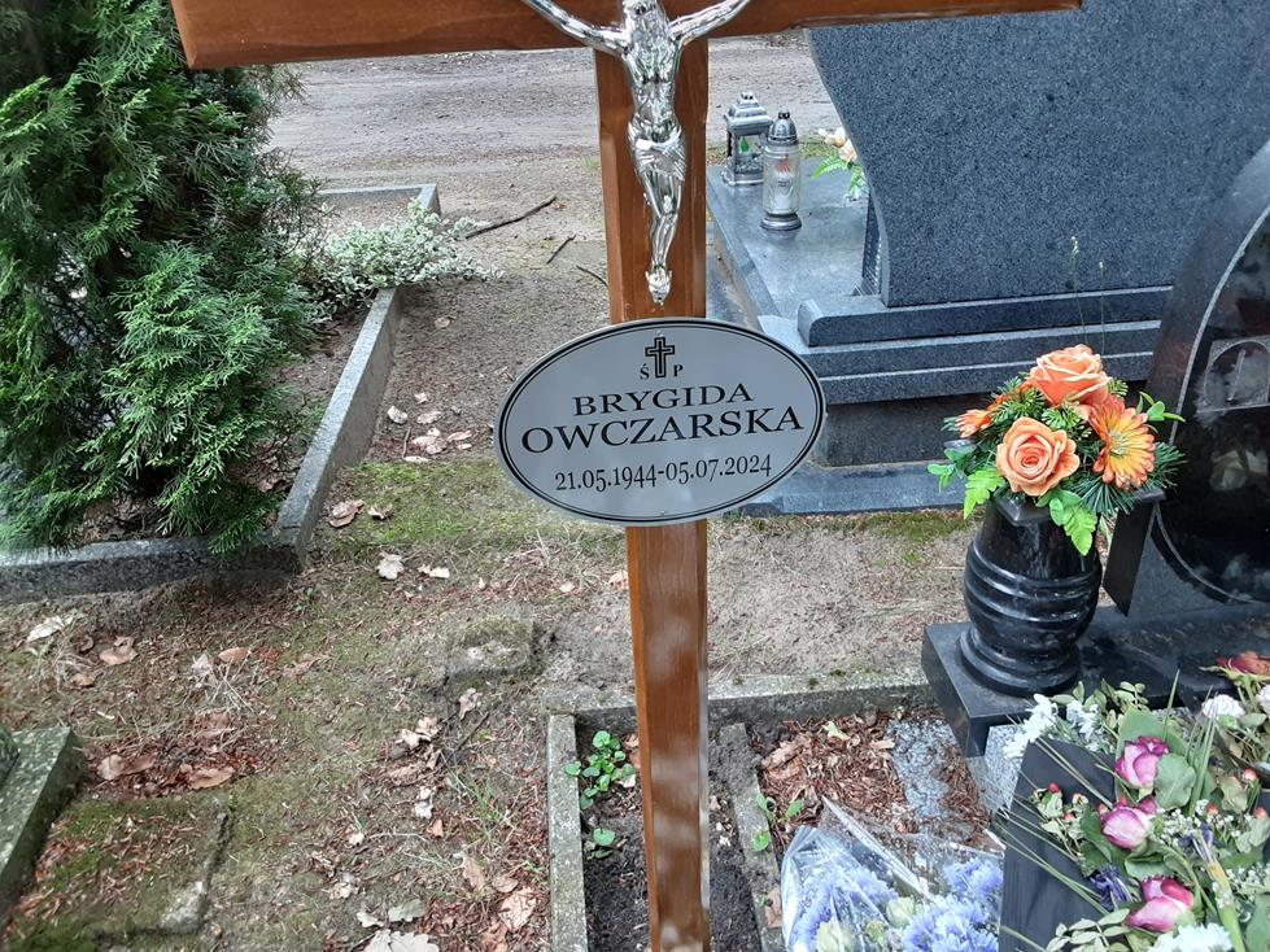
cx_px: 635
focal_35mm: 28
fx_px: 1027
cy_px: 476
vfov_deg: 49.7
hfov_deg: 63.5
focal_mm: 2.9
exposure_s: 1/100
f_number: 1.9
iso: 80
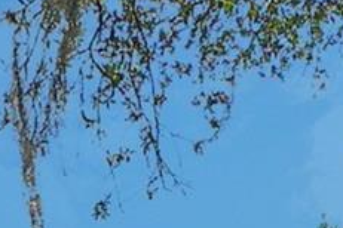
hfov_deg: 19.6
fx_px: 991
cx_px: 196
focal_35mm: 104
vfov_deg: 9.3
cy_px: 753
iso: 320
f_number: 9
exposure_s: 1/400
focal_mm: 10
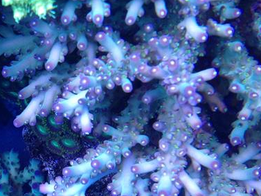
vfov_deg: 15.4
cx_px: 13
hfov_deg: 20.1
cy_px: 170
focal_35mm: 95
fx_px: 717
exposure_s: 1/40
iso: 50
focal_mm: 4.28
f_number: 2.4
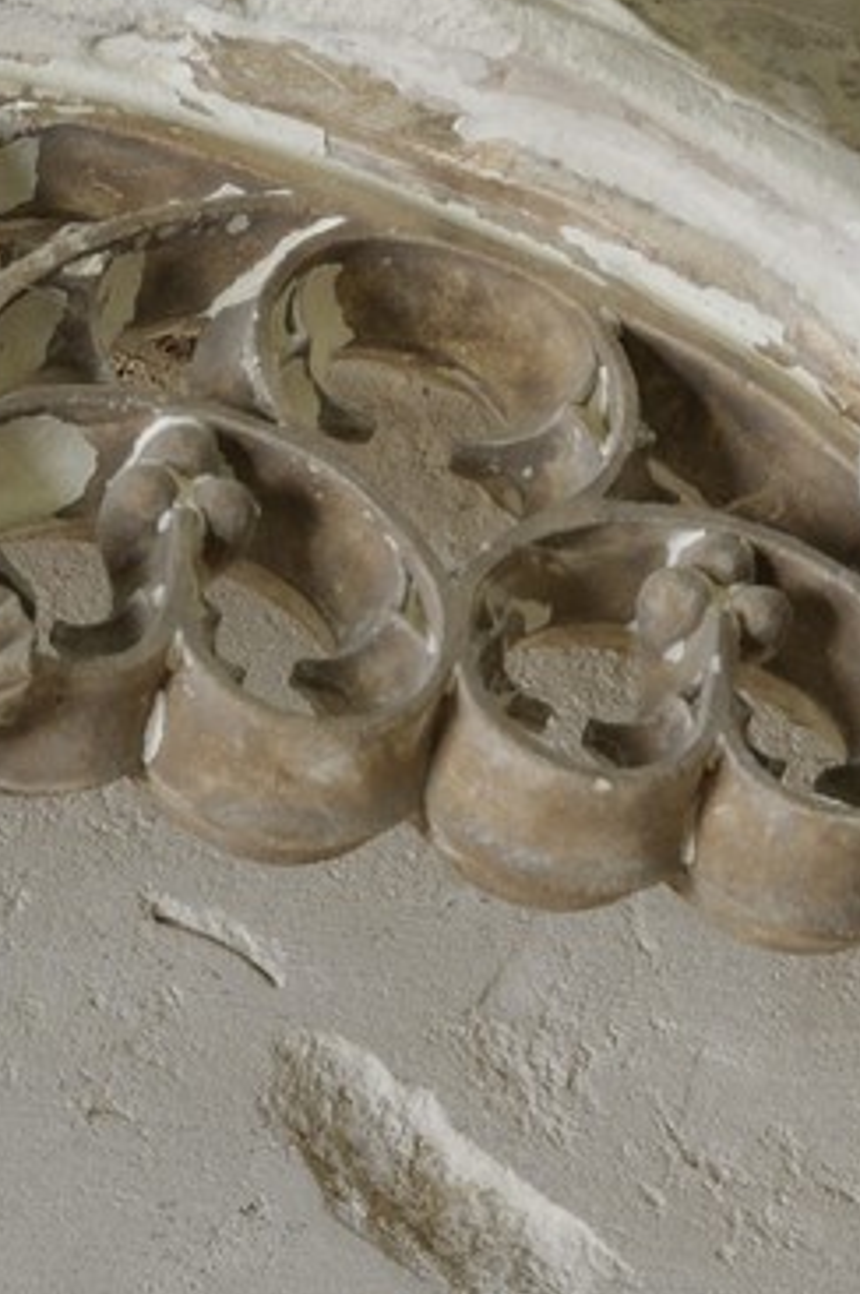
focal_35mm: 873
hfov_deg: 1.6
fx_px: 31339
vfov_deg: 2.4
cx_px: 1762
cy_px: -1241
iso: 200
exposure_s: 1/4
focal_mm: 200
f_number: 11
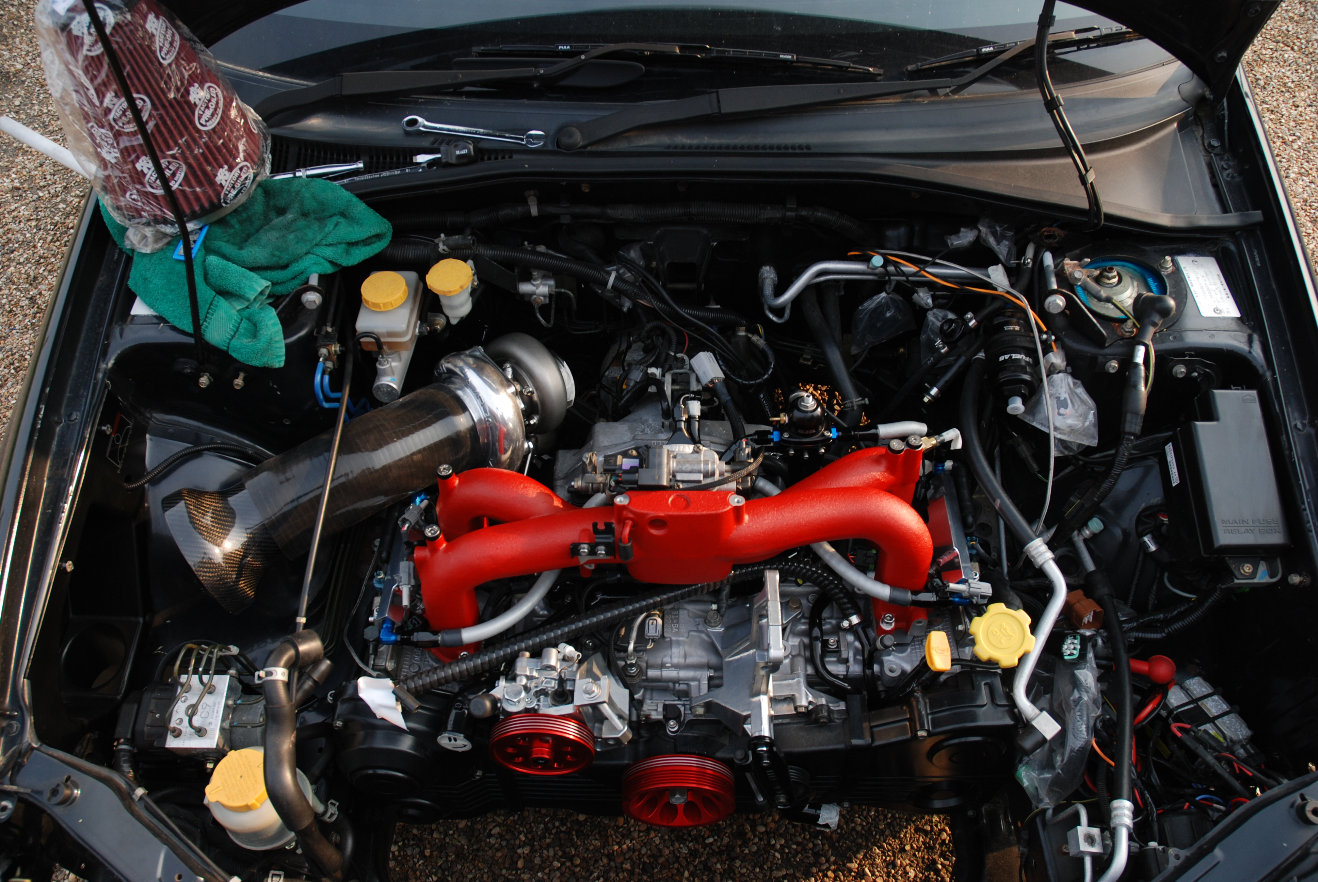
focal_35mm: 27
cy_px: 441
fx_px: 990
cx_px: 659
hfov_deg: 67.3
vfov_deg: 48.0
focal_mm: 18
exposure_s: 1/125
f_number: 5.6
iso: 160
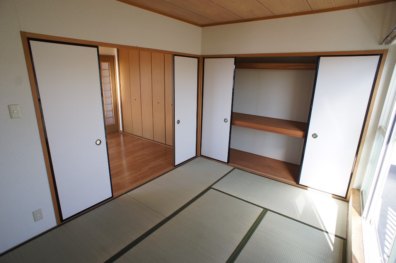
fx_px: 264
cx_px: 198
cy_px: 132
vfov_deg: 53.0
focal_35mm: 24
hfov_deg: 73.8
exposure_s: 1/80
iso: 200
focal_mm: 16
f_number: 5
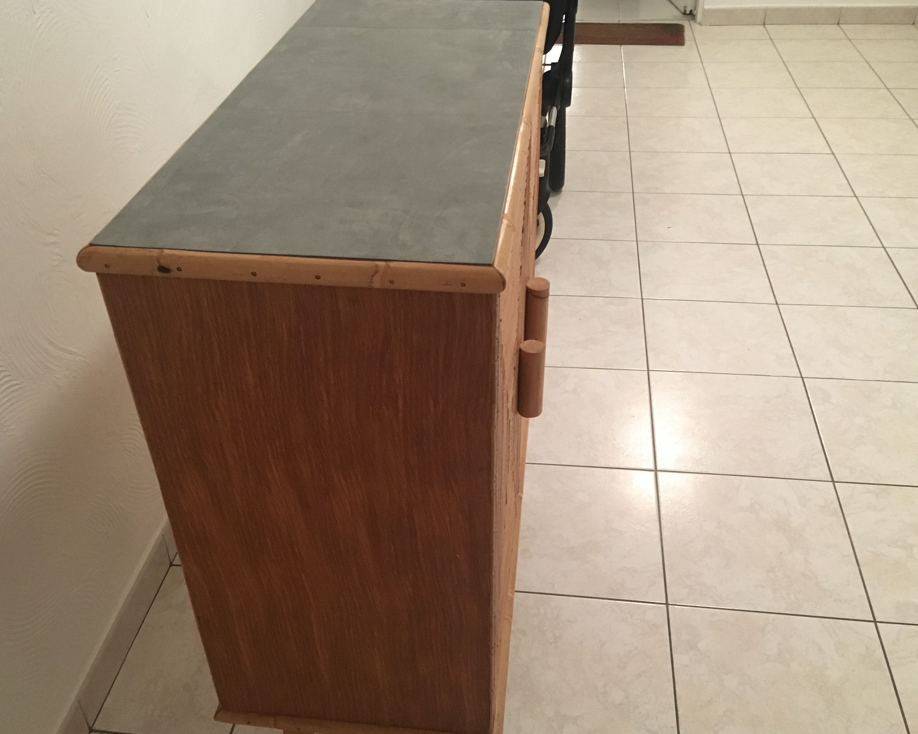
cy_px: 382
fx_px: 897
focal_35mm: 33
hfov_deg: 54.2
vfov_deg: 44.5
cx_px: 443
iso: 250
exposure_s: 1/17
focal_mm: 4.15
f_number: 2.2
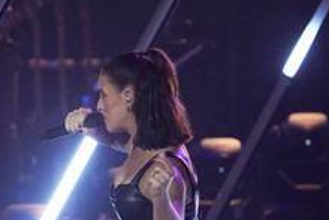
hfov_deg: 2.8
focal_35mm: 735
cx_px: 4
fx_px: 6721
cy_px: 204
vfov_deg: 1.9
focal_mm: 359
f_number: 6.3
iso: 4000
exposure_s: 1/320
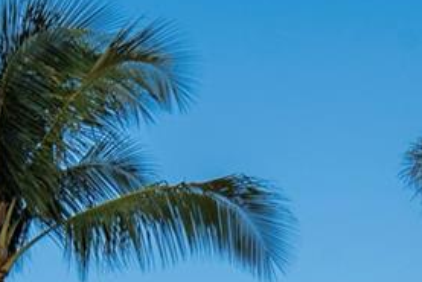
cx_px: -114
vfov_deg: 7.3
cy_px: 768
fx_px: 2029
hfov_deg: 11.6
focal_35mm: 173
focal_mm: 30
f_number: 10
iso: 250
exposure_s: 1/80
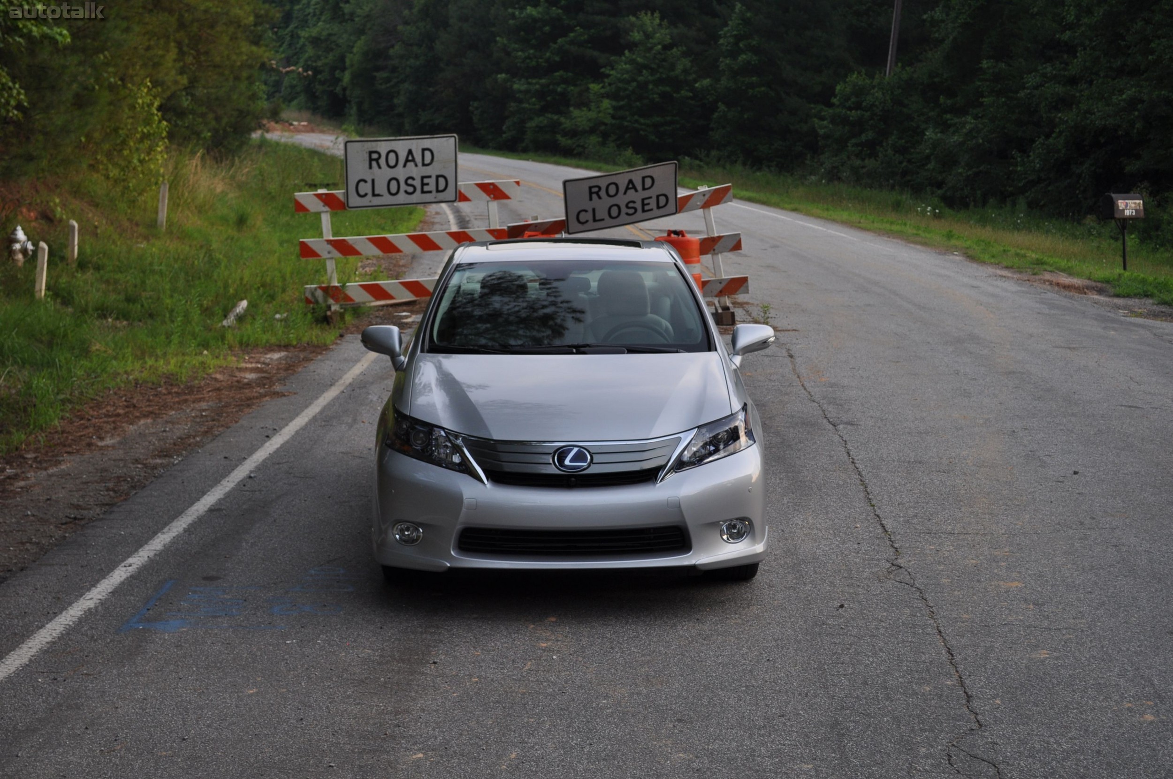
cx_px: 586
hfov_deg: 31.9
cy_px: 390
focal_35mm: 63
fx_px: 2050
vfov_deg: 21.5
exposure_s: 1/125
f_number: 5.6
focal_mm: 42
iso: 250
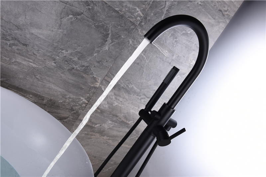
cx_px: 133
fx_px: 266
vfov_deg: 36.9
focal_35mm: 36
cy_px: 88
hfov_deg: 53.1
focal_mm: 36
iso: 64
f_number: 9
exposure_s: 1/160
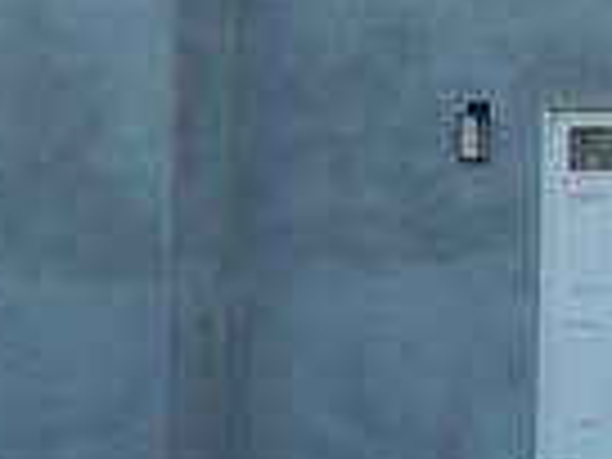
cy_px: 198
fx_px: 3324
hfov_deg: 10.2
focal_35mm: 188
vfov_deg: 7.9
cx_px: 868
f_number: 3.1
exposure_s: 1/250
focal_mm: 4.5
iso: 80
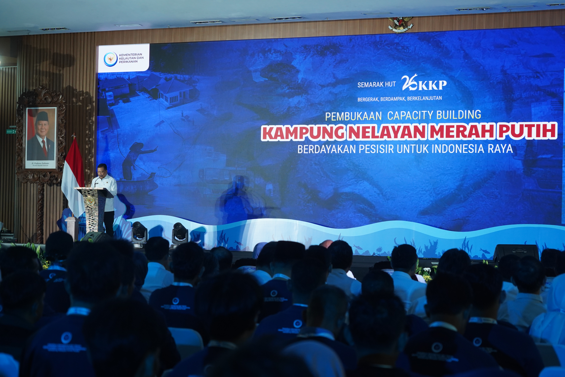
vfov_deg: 16.7
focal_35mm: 82
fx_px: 1287
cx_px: 282
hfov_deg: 24.8
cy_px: 188
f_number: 6.3
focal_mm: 82
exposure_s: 1/125
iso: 2000
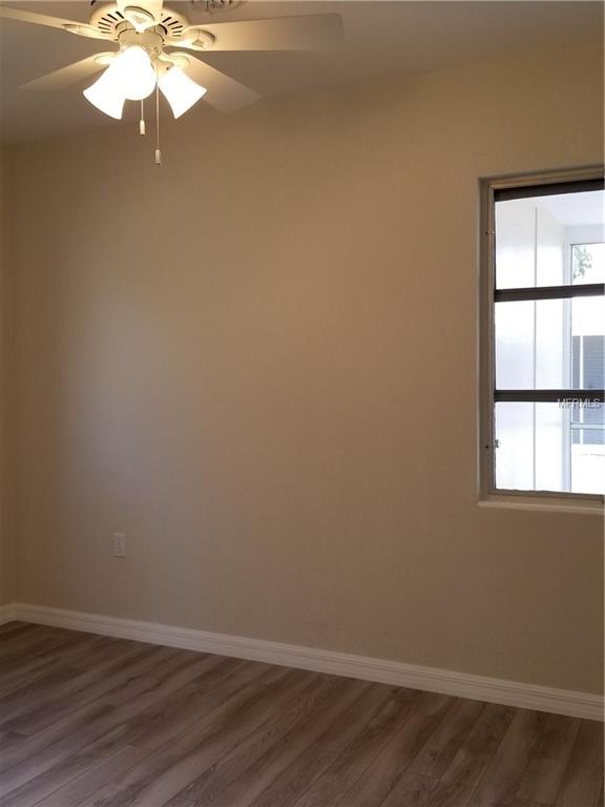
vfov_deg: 67.3
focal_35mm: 26
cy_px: 404
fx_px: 606
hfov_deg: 53.1
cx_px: 302
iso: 80
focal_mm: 4.25
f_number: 1.7
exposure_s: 1/120
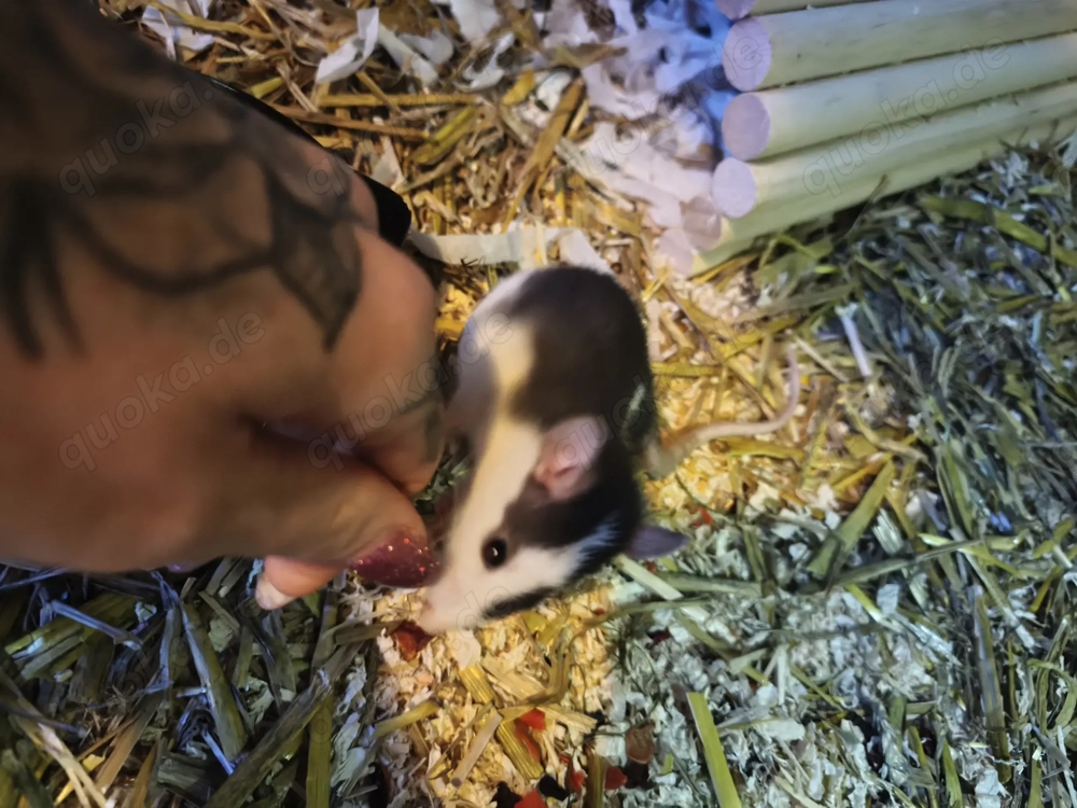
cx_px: 538
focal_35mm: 23
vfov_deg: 58.9
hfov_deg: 73.9
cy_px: 404
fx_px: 716
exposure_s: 1/20
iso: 5000
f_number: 1.7
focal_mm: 5.35
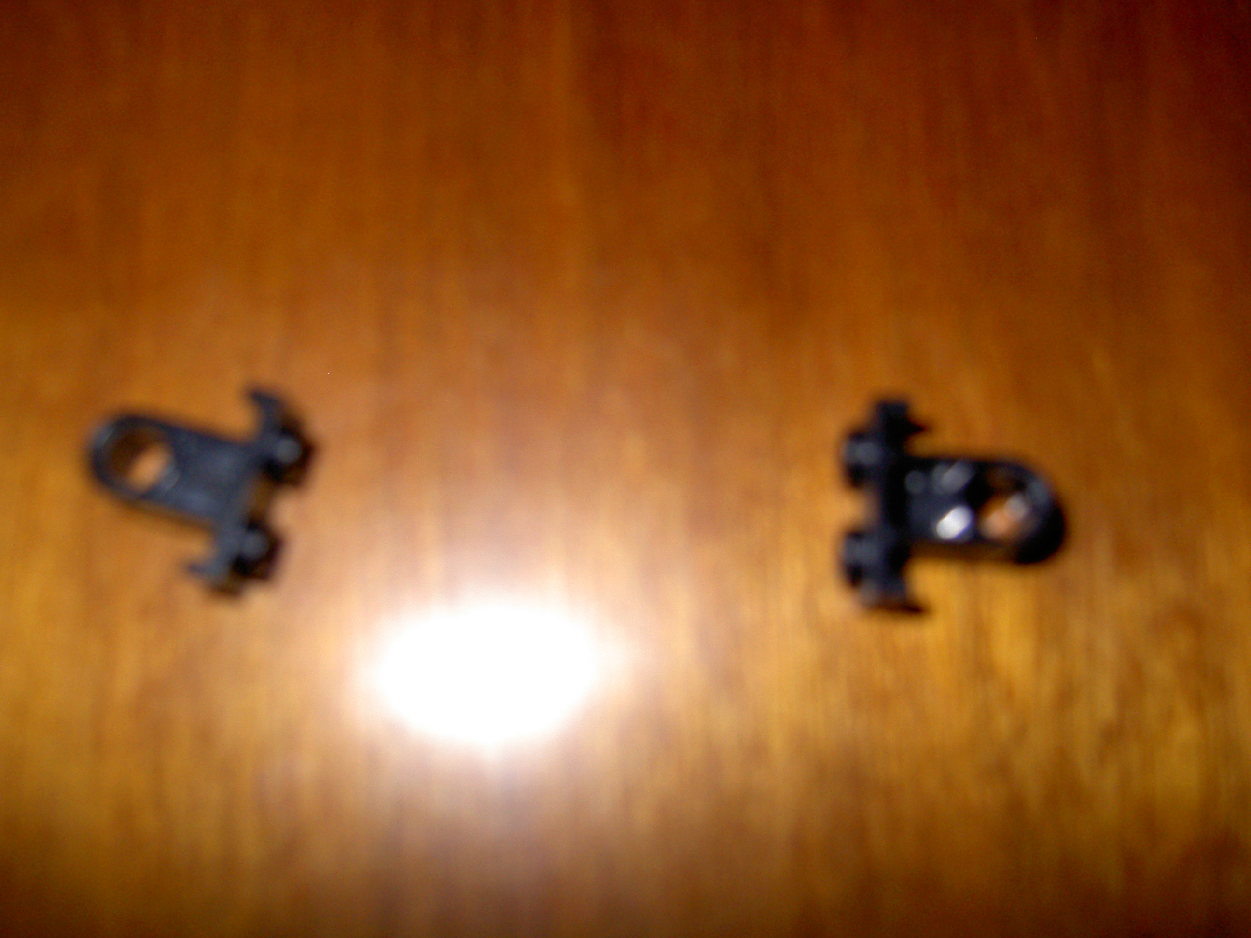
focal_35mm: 34
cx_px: 626
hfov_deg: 54.0
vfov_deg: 41.8
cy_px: 469
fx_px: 1229
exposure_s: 1/60
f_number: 2.8
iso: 100
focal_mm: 5.6
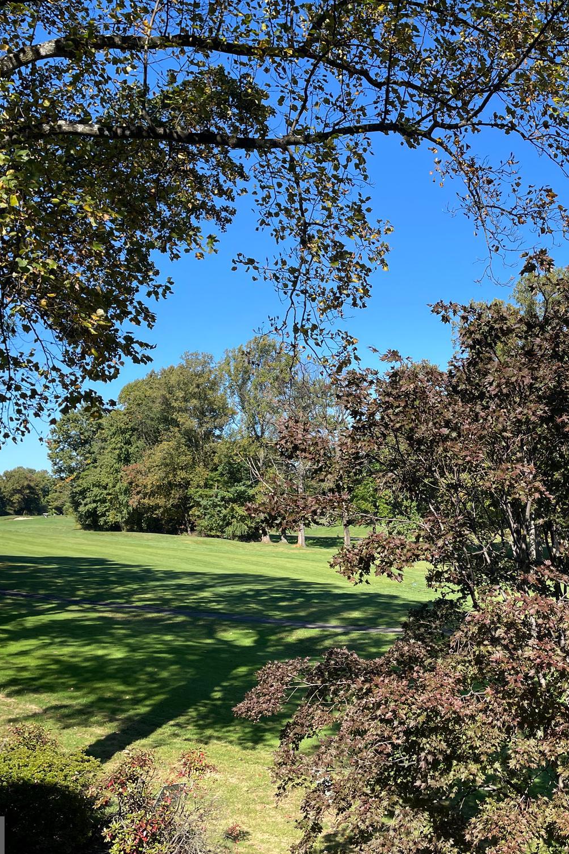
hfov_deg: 34.9
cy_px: 425
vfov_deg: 51.9
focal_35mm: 37
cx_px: 446
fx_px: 877
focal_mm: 4.2
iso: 32
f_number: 1.6
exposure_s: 1/1618
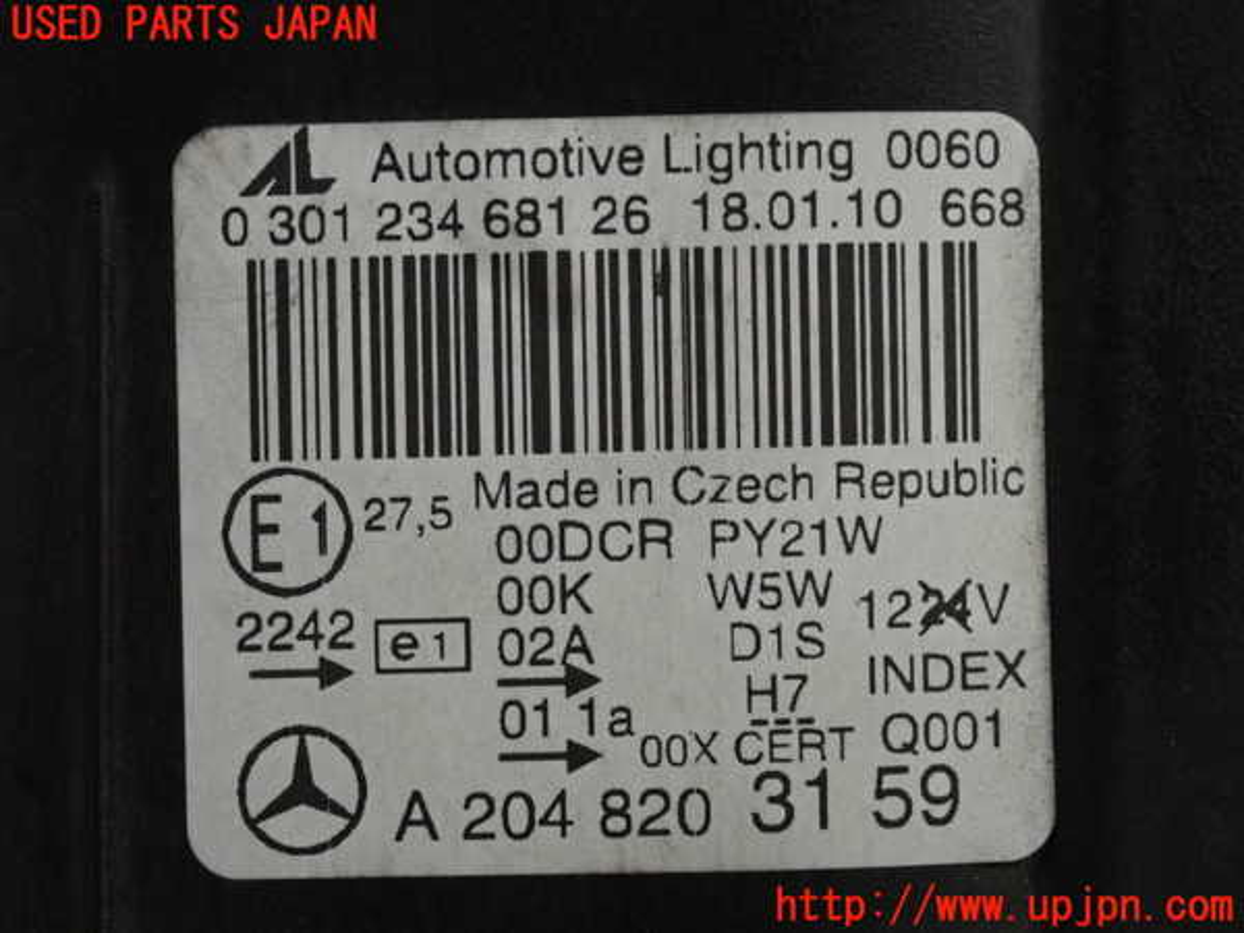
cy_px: 466
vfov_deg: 19.1
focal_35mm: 77
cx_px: 622
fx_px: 2767
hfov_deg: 25.3
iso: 2500
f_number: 4.1
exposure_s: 1/125
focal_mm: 13.65
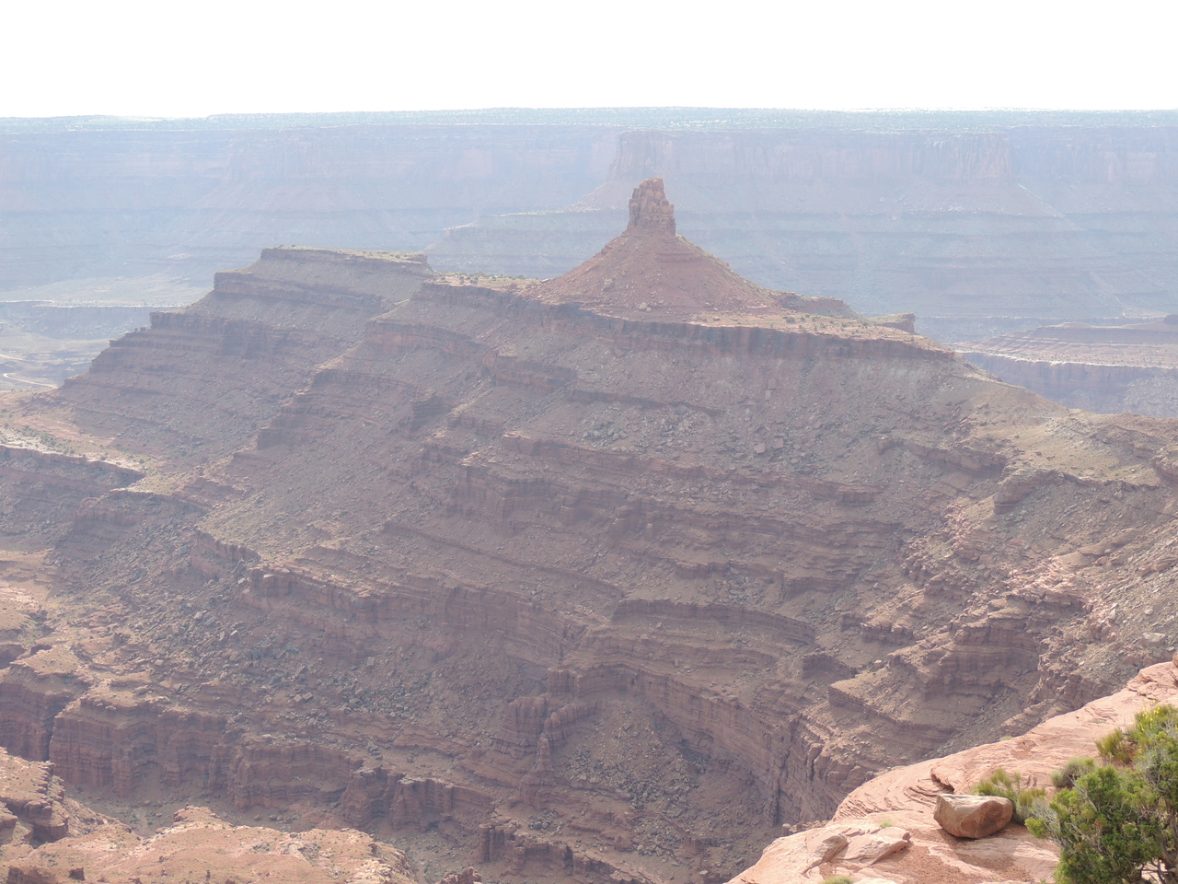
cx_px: 589
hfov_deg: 34.9
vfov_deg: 26.6
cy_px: 442
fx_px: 1872
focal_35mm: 55
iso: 100
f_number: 3.7
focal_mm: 9.8
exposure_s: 1/250
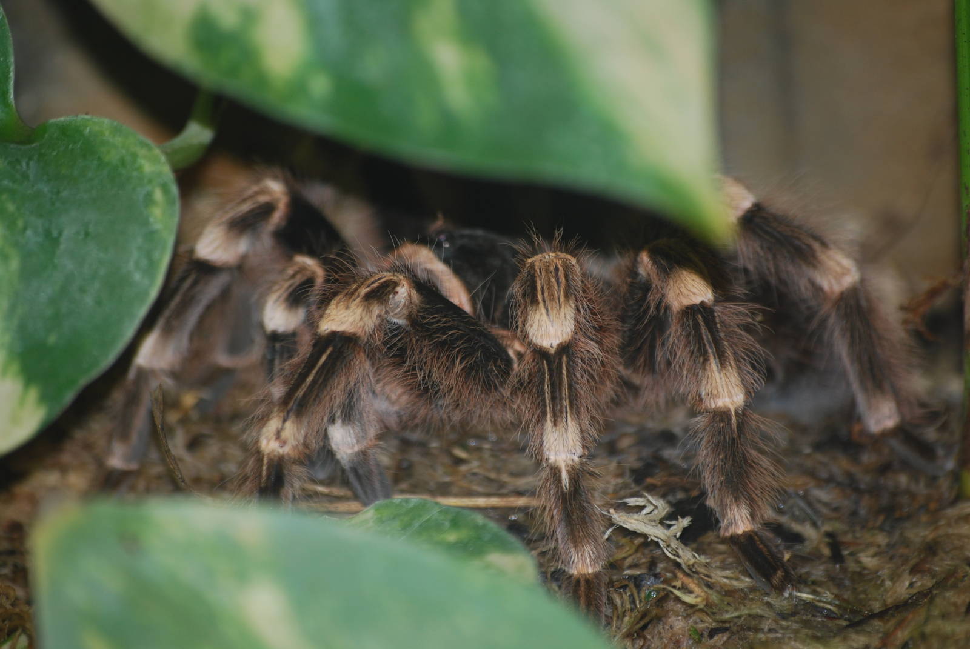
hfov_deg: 6.2
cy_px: 324
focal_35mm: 330
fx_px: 8902
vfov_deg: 4.2
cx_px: 485
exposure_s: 1/60
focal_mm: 220
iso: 200
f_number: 5.3
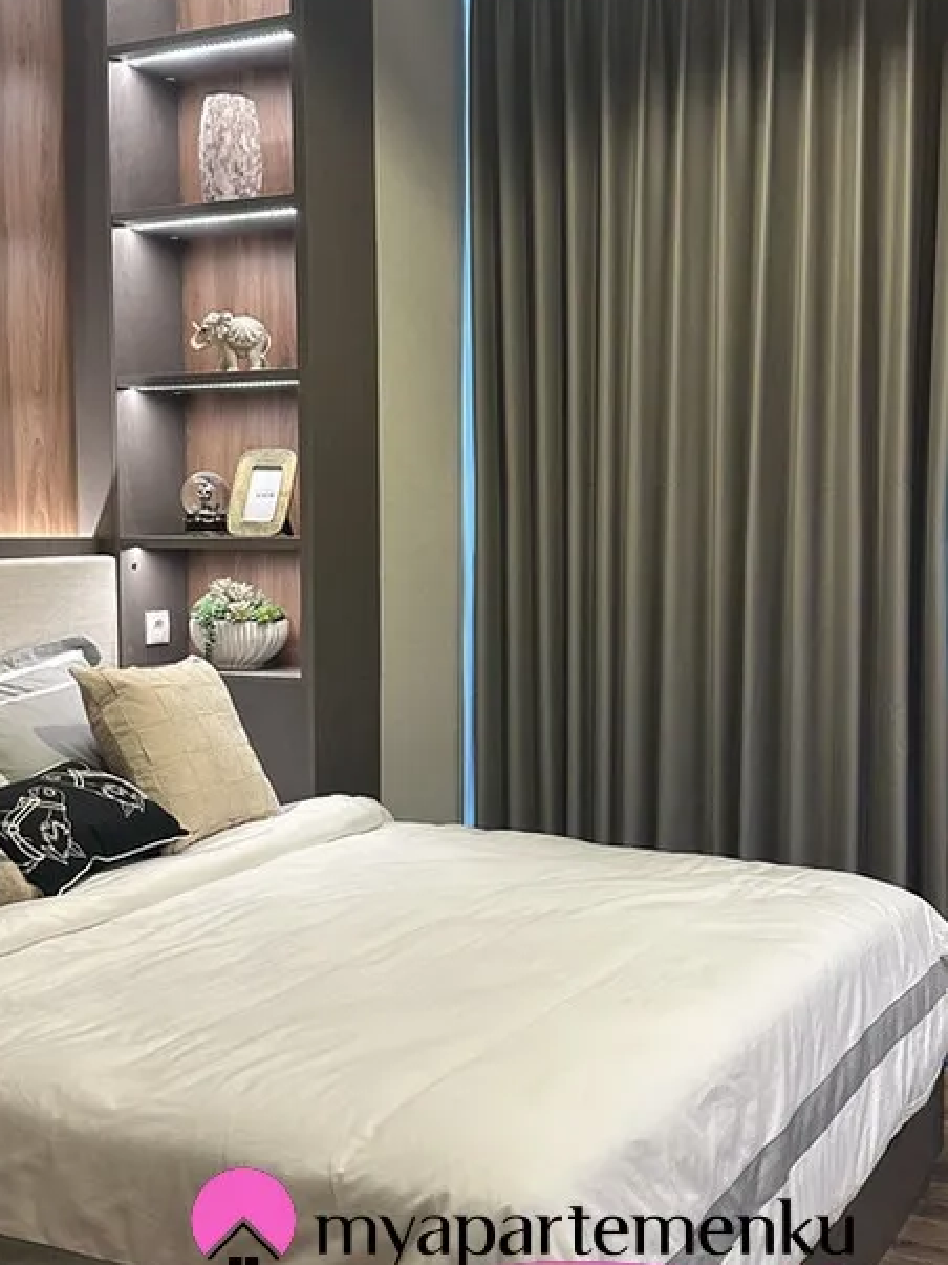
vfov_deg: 43.9
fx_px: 1571
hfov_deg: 33.6
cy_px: 615
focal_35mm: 43
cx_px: 522
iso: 320
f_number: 1.78
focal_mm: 6.86
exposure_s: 1/50
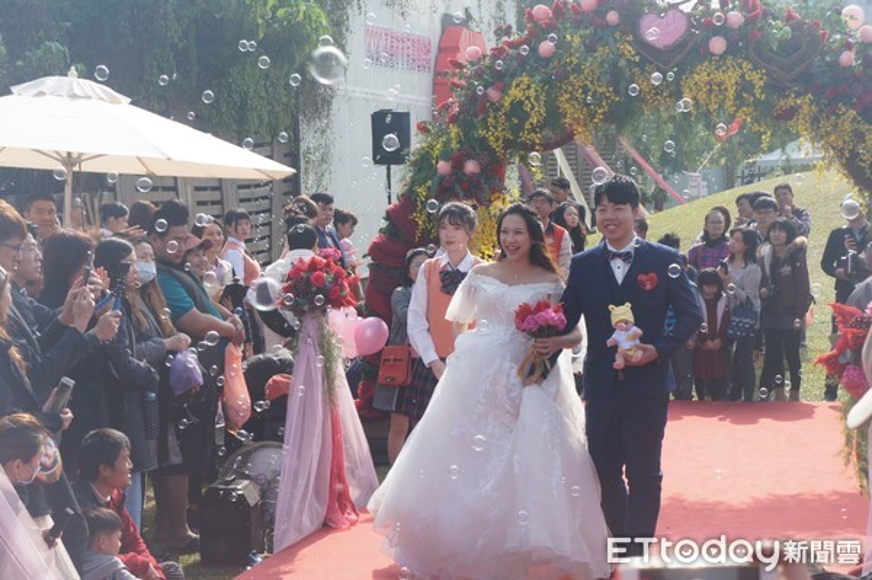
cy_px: 290
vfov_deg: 16.5
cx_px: 436
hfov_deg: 24.6
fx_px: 1997
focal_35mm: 82
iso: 200
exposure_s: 1/320
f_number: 8
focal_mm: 55
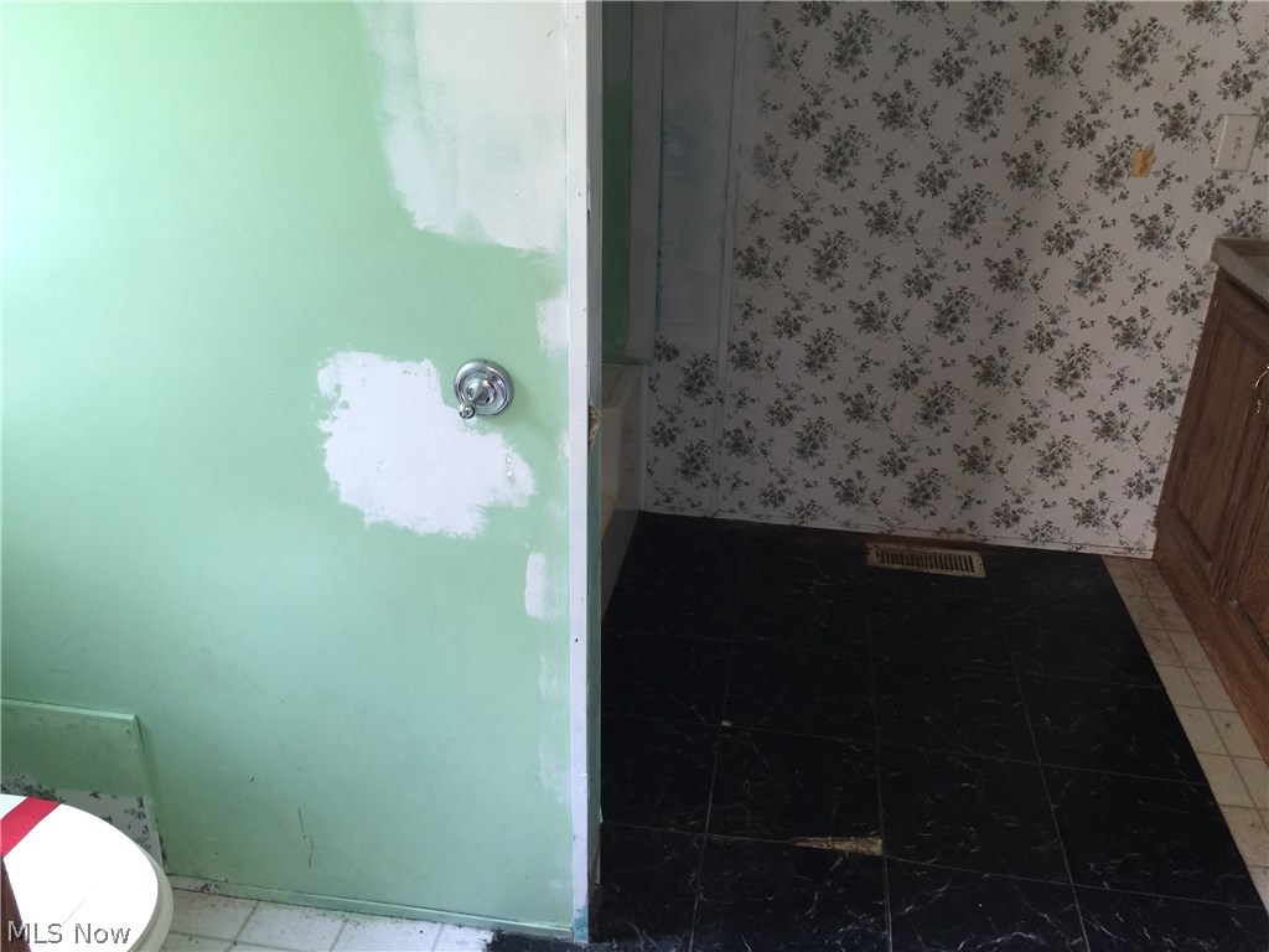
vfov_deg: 48.2
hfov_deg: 61.7
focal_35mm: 29
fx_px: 1063
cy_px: 476
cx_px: 634
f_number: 2.2
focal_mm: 4.15
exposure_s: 1/15
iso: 50
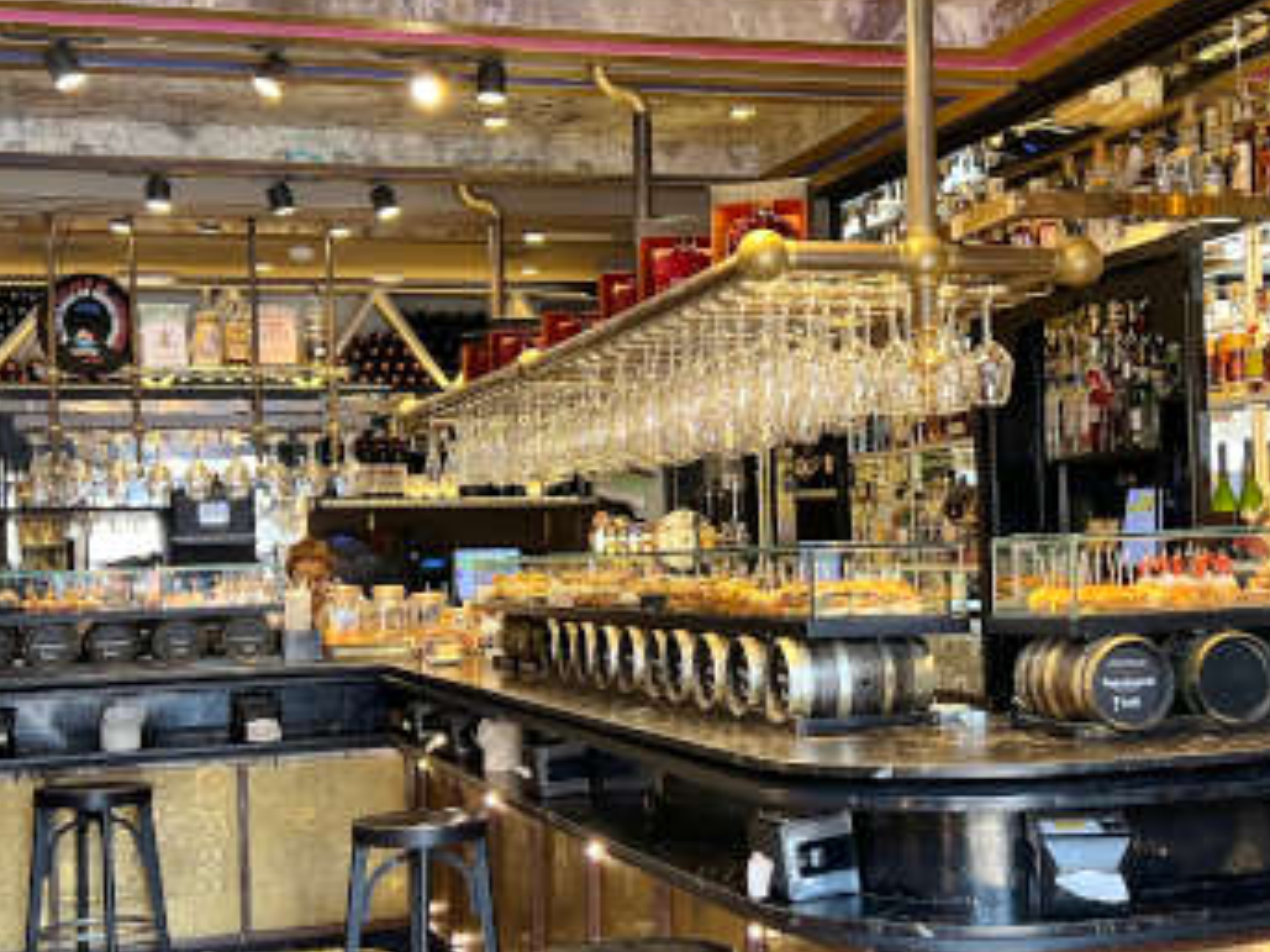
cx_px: 794
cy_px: 530
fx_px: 2054
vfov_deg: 26.1
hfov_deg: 34.2
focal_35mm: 56
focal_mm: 5.7
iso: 125
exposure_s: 1/111
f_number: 1.5
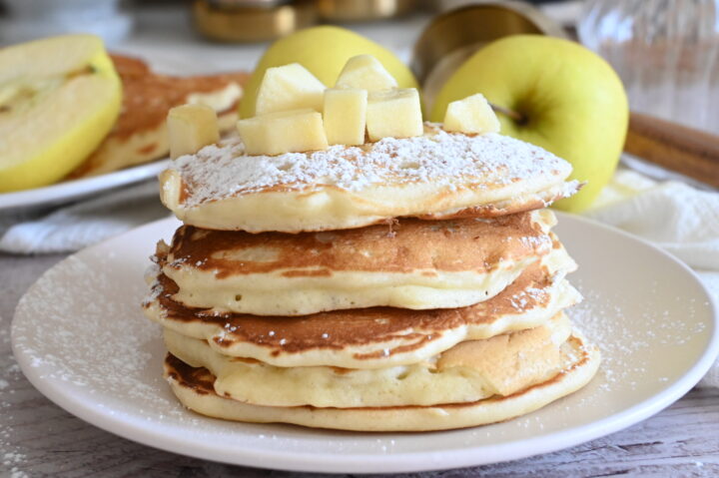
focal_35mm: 66
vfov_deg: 20.6
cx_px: 360
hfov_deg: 30.5
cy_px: 239
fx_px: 1317
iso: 1600
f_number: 7.1
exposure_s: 1/60
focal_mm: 44
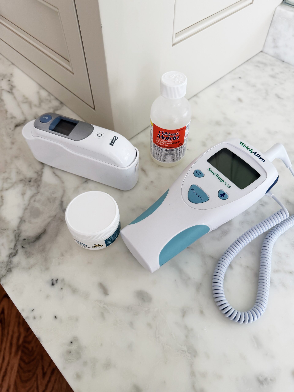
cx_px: 147
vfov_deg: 71.6
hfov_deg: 56.8
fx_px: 272
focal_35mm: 24
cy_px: 196
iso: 100
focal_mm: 6.76
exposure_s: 1/120
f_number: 1.78
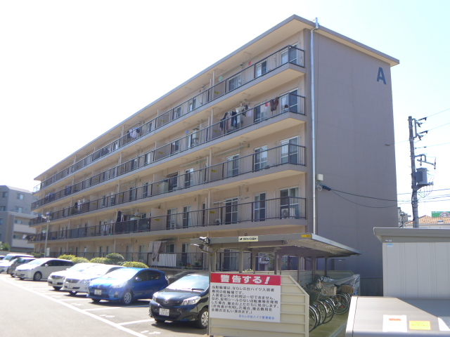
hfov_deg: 40.4
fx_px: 611
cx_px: 225
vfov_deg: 30.9
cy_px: 168
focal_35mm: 47
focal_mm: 10
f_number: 2.8
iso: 100
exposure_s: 1/500
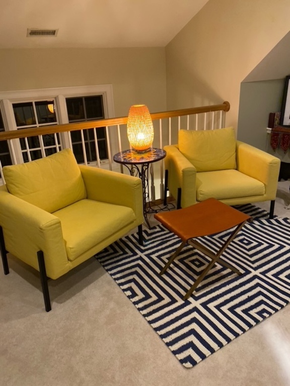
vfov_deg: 67.3
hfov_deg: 53.1
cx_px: 145
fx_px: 290
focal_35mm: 26
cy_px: 193
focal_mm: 4.25
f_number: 1.8
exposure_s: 1/30
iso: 500
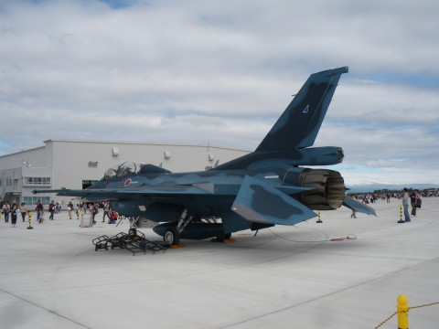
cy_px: 164
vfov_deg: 39.7
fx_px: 457
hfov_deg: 51.4
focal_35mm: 36
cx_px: 220
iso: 64
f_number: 5.4
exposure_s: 1/320
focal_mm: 6.3
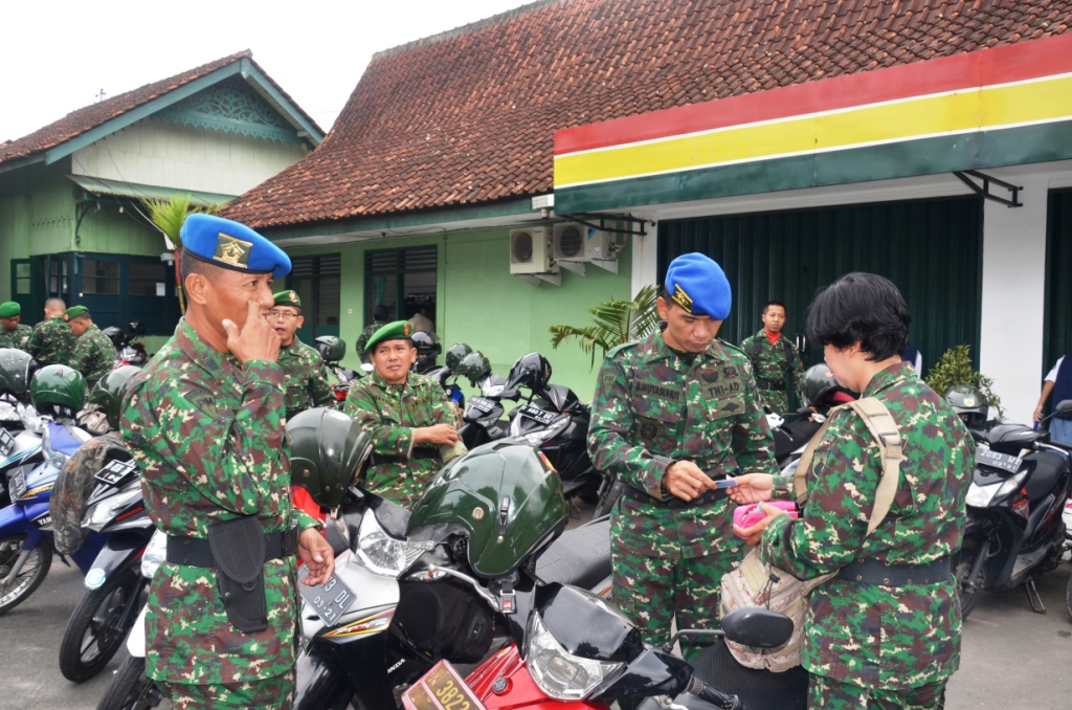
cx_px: 536
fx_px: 936
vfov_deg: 41.5
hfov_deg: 59.6
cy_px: 355
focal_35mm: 32
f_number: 6.3
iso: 160
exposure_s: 1/100
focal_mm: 21
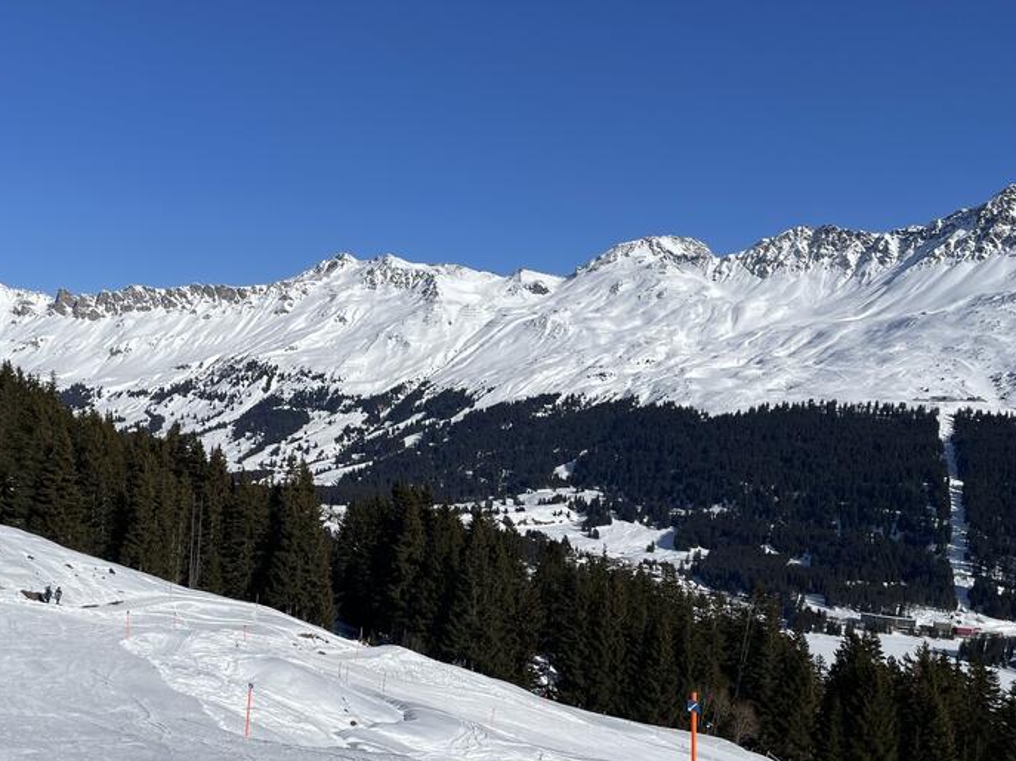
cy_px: 453
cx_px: 438
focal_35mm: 39
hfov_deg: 47.7
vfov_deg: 36.7
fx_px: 1144
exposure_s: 1/10753
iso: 32
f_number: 1.6
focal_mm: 4.2
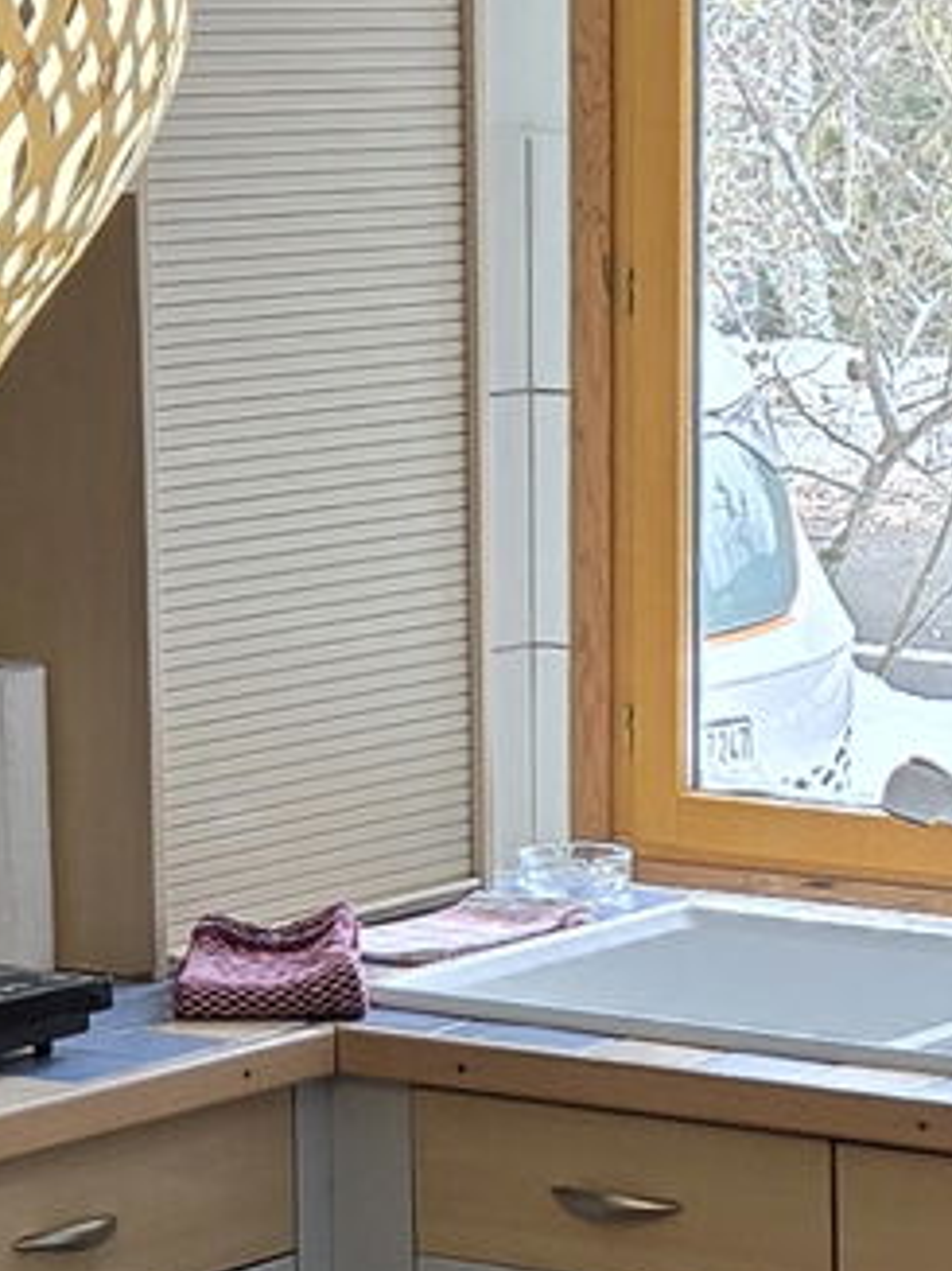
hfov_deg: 9.8
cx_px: 832
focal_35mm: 150
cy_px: 1428
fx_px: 5504
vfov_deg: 12.9
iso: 80
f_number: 1.8
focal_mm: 5.4
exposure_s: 1/100
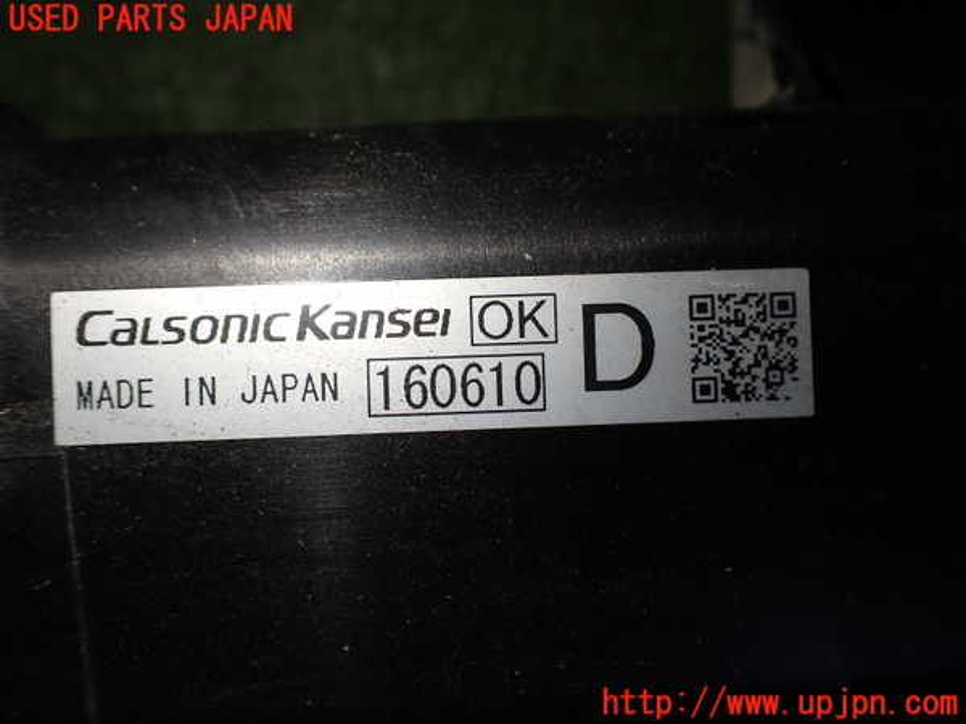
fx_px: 837
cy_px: 362
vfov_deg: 46.8
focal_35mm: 30
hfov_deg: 60.0
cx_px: 483
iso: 100
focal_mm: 5.4
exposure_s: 1/125
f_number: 2.3
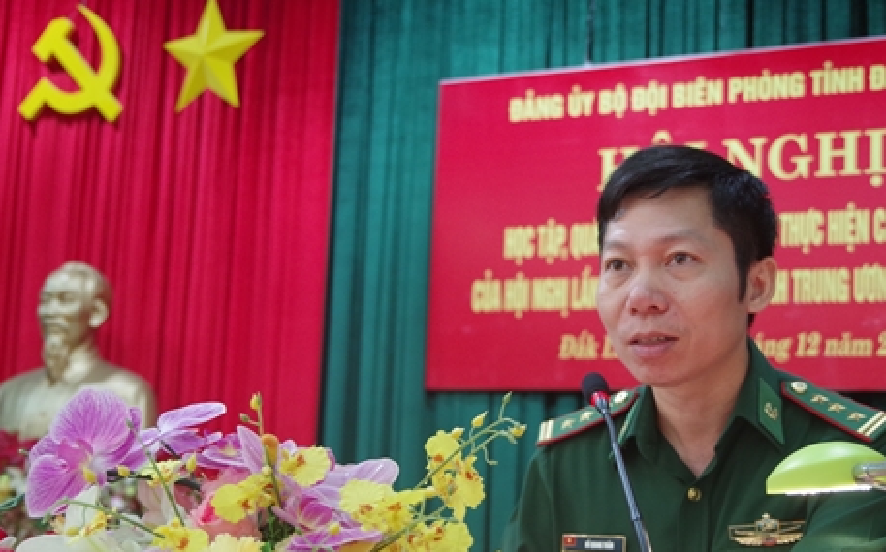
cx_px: 494
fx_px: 1448
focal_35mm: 60
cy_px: 305
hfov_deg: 34.0
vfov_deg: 21.6
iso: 800
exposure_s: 1/15
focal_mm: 28
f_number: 4
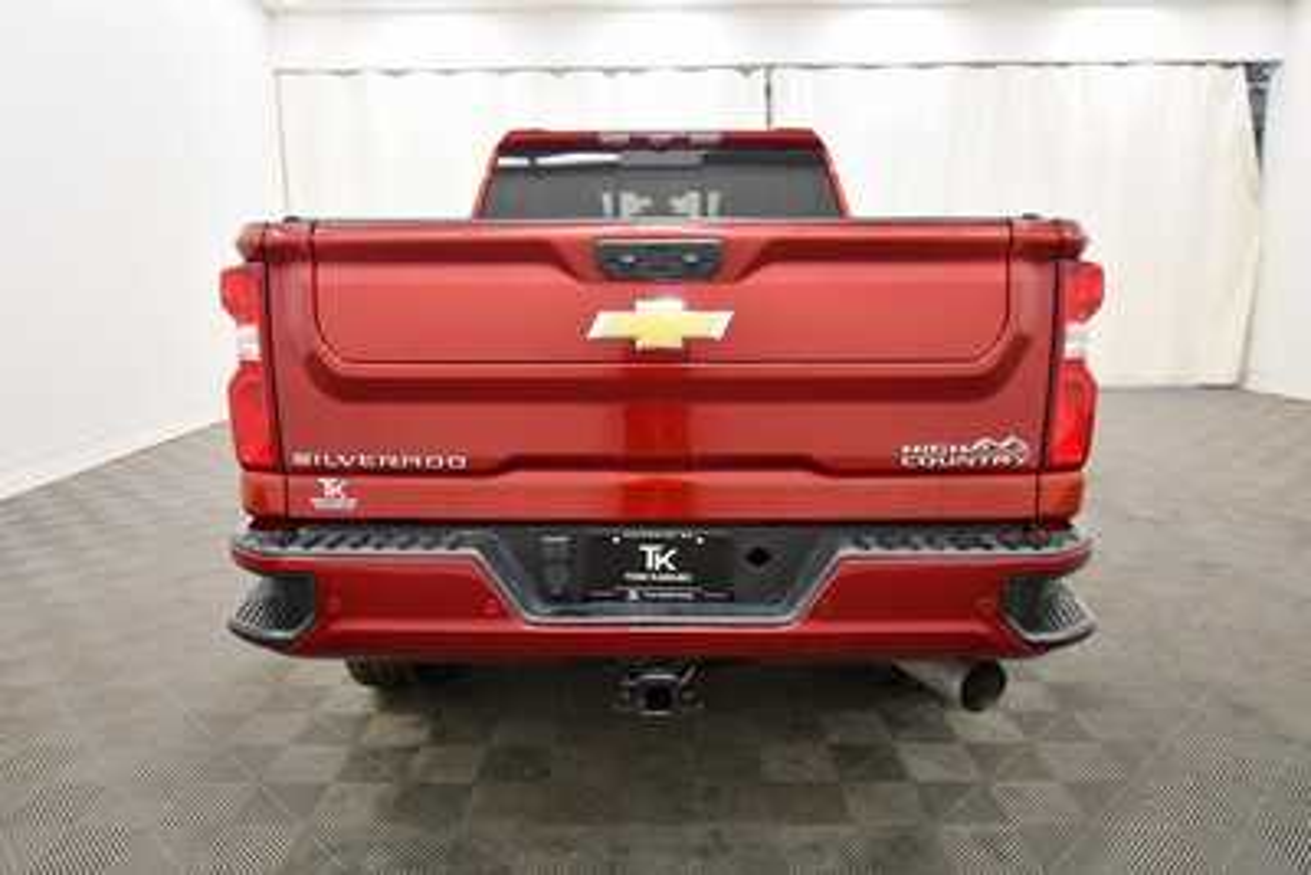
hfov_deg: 71.5
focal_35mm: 25
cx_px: 656
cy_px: 438
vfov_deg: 51.3
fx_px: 911
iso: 1400
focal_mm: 17
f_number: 5.3
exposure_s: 1/125
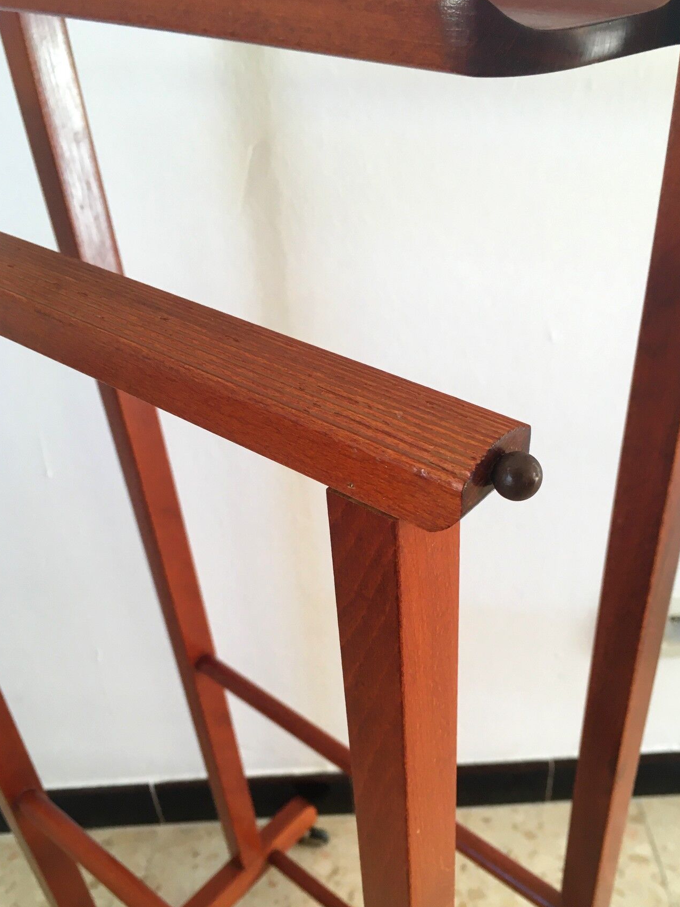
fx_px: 891
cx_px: 375
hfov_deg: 41.7
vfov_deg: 53.8
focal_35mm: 34
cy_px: 520
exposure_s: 1/33
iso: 40
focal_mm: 4.15
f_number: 2.2
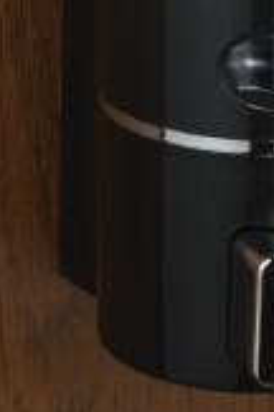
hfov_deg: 2.9
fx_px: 5354
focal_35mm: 469
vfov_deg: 4.4
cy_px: -196
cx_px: 256
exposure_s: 1/30
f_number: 16
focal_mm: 85
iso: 100
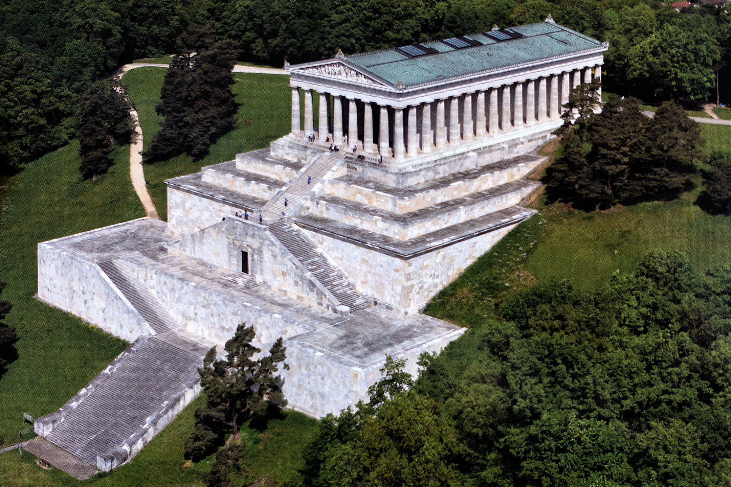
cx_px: 366
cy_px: 244
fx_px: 832
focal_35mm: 41
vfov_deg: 32.6
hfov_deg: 47.4
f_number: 4
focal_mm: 14.9
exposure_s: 1/100
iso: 320
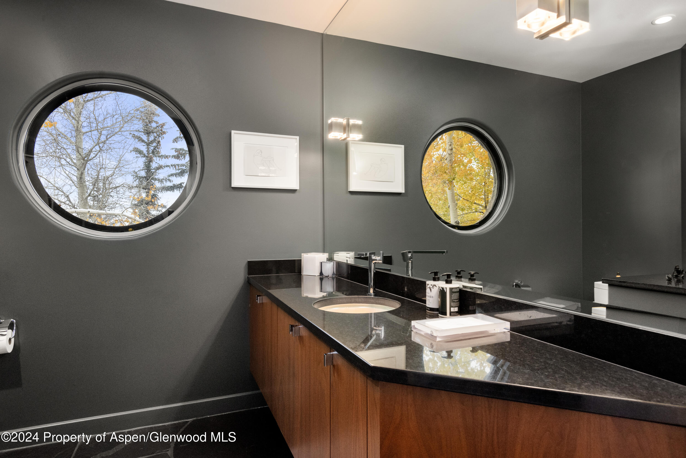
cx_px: 343
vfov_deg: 57.3
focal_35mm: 22
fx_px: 419
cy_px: 229
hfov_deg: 78.6
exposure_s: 1/25
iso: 1250
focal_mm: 22
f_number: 7.1
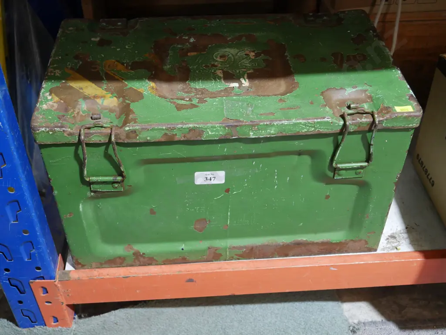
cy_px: 168
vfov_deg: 32.9
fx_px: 567
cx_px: 223
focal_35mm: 44
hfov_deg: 42.9
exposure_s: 1/60
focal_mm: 22
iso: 1250
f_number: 4.7
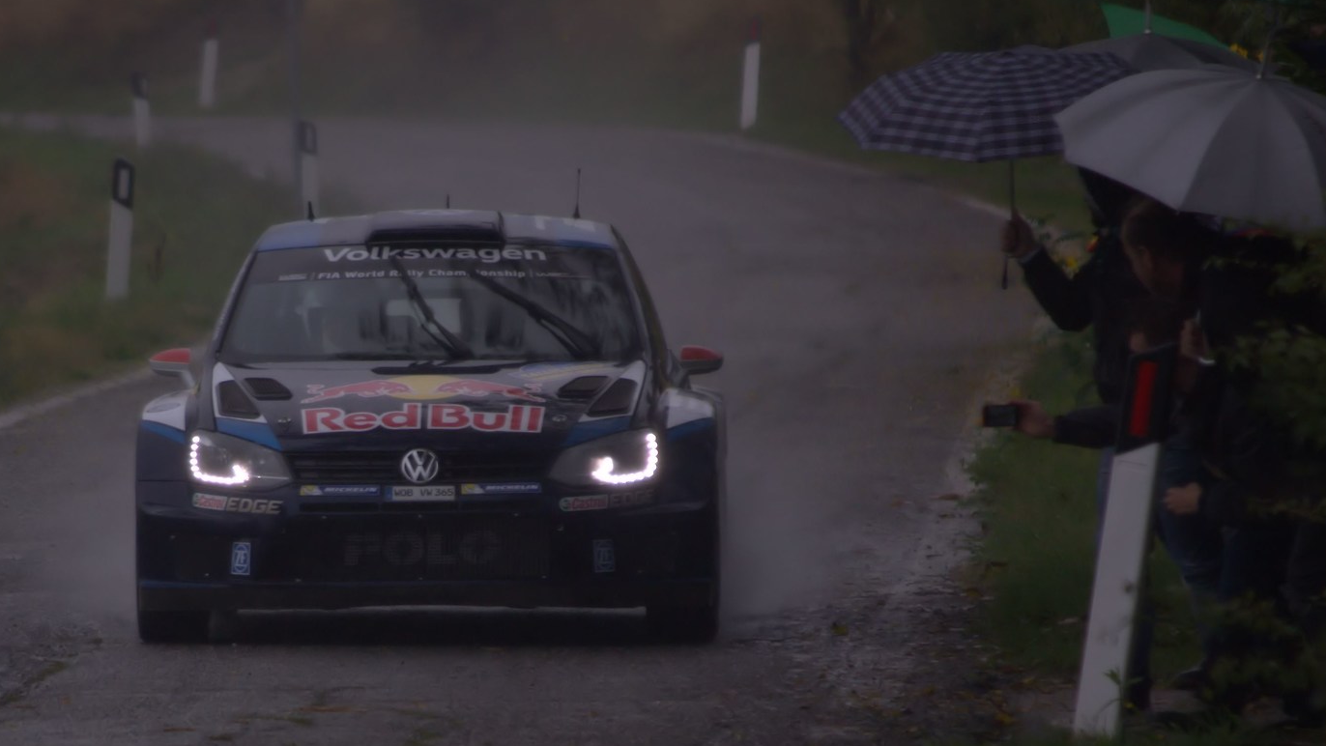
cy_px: 608
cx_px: 366
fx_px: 19304
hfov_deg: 3.9
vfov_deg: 2.2
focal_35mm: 549
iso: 400
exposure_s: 1/250
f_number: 5.6
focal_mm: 200
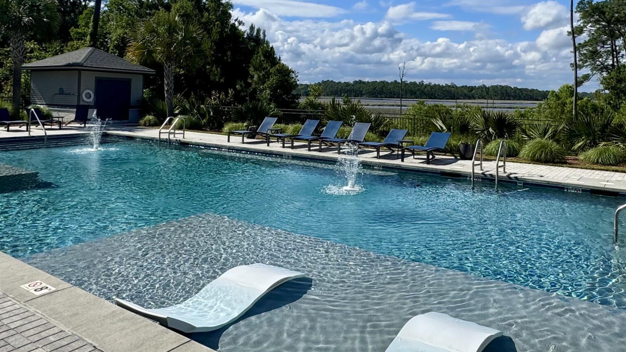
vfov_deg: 37.9
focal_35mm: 30
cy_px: 83
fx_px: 498
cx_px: 328
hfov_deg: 64.3
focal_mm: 2.22
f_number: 2.2
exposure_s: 1/2985
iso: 50
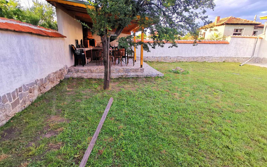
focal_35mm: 19
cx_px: 128
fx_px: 138
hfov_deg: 88.0
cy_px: 90
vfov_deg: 62.1
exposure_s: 1/100
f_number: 2.2
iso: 125
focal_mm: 2.23
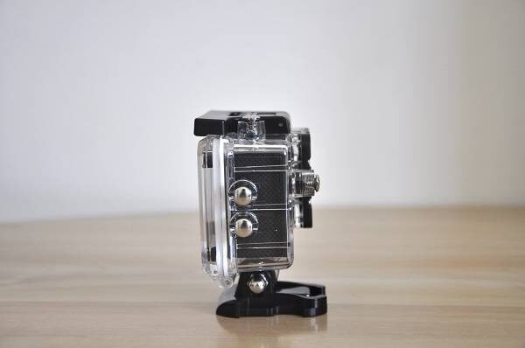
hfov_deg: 27.0
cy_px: 174
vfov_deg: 18.1
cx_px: 262
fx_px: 1092
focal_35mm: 75
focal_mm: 50
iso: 280
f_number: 5.6
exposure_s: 1/30
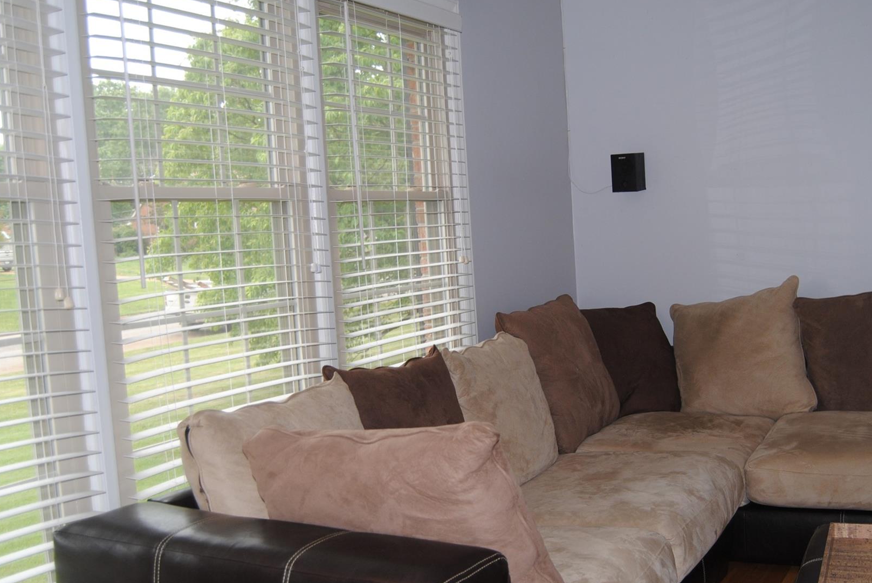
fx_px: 921
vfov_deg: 35.1
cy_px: 329
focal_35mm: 38
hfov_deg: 50.5
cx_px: 484
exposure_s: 1/60
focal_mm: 20
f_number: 3.5
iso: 200
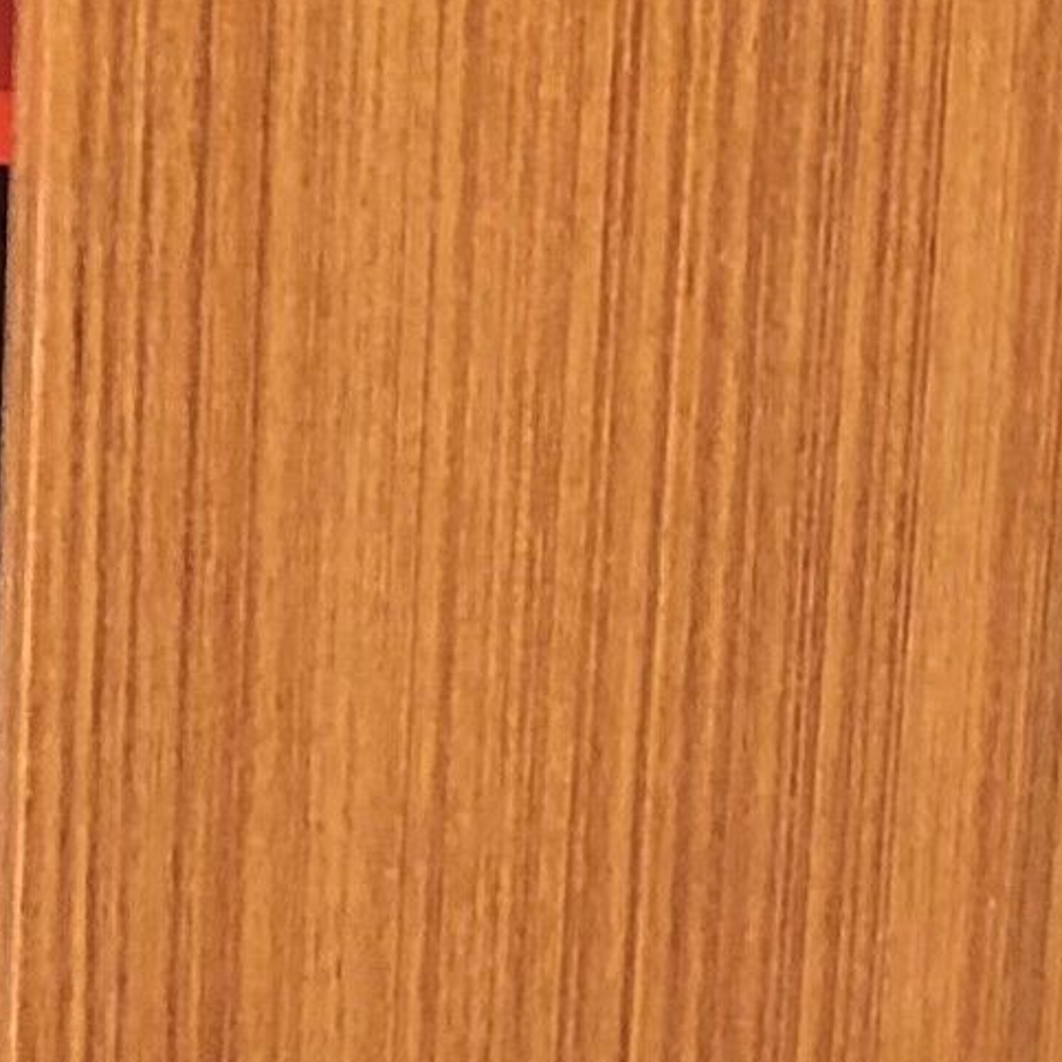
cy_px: -1127
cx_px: -643
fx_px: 7011
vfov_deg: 8.2
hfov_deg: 8.4
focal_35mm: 202
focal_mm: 3.99
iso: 32
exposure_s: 1/30
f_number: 1.8
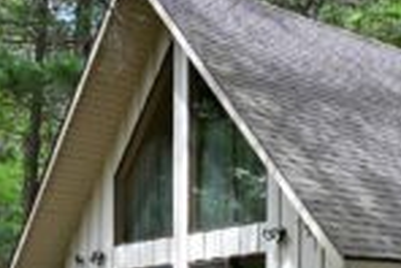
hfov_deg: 24.0
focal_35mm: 79
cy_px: 352
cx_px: 436
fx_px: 881
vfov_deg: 16.3
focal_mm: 19.5
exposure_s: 1/250
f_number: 5.6
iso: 250
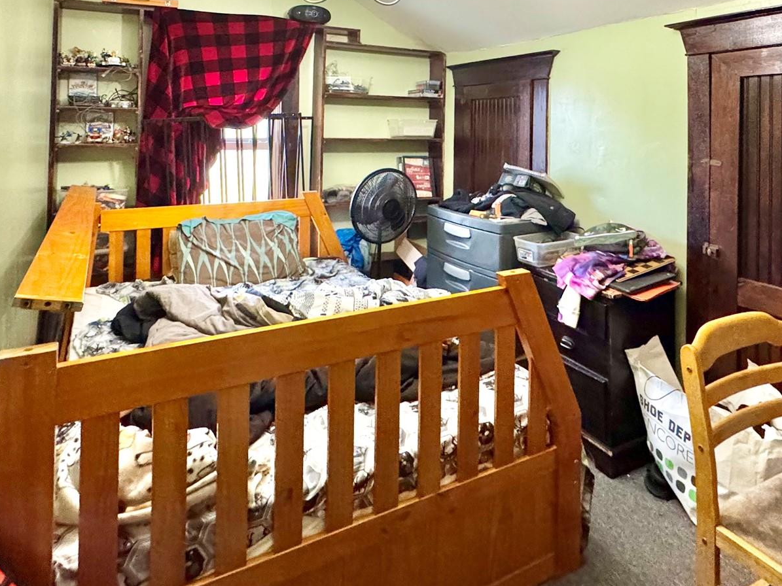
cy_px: 116
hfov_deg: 71.5
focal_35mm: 24
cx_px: 416
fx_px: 542
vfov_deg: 53.0
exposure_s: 1/60
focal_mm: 2.22
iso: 800
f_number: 2.2
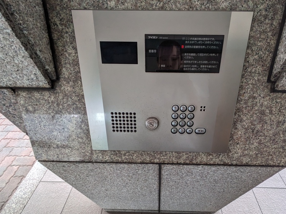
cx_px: 158
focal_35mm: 18
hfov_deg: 87.4
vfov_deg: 71.1
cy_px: 126
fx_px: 149
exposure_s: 1/120
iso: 76
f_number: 2.2
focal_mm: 1.83
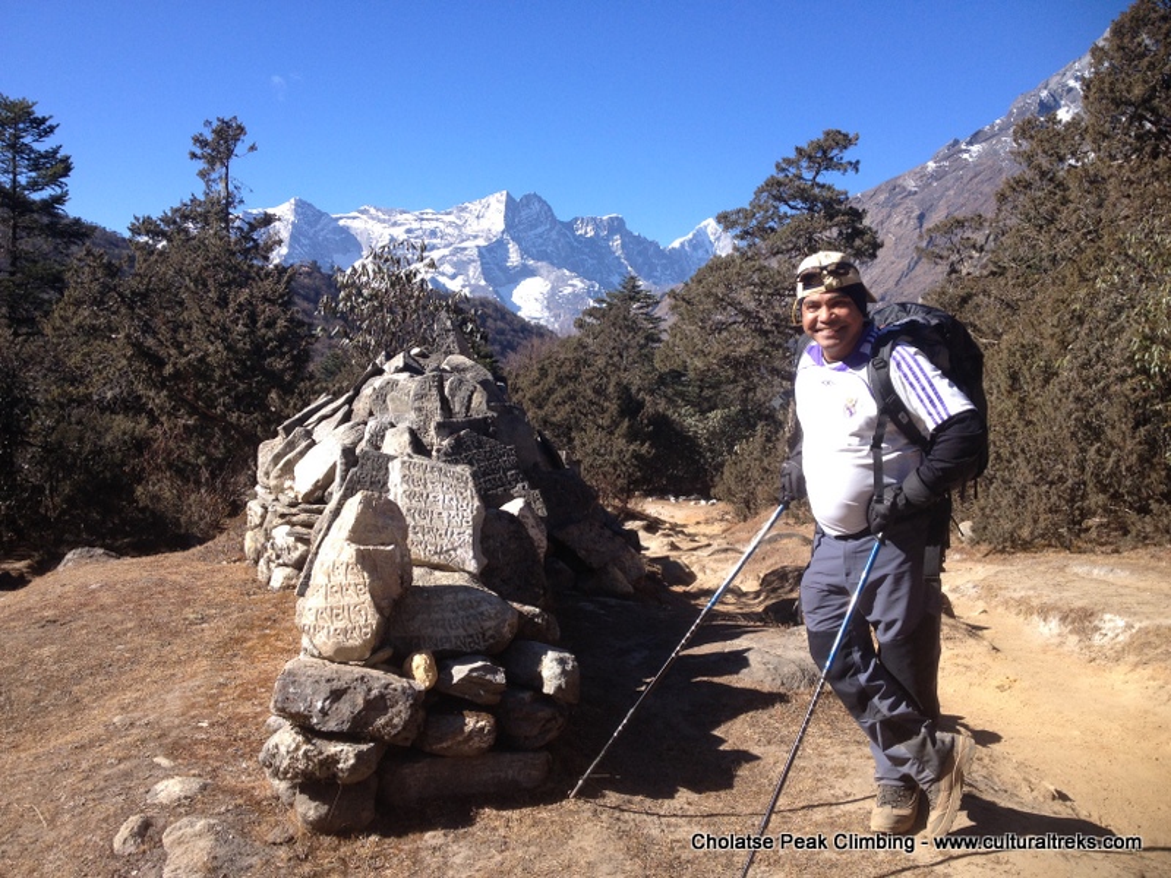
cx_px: 586
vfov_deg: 40.7
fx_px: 1184
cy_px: 439
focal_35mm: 35
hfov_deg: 52.6
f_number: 2.4
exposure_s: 1/836
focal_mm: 4.28
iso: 50
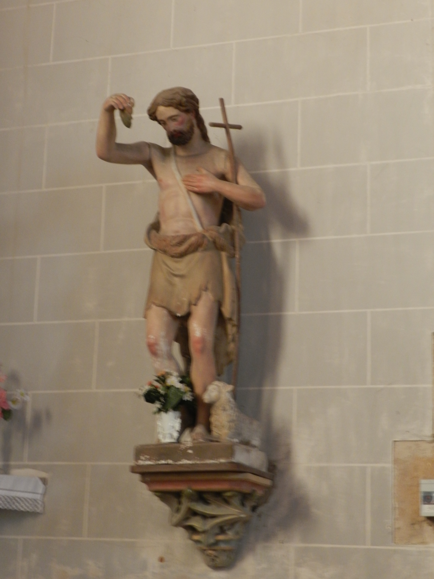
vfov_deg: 25.7
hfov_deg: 19.4
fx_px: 1270
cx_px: 217
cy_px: 290
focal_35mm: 76
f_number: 4.8
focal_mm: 13.5
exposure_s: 1/2.5
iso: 400
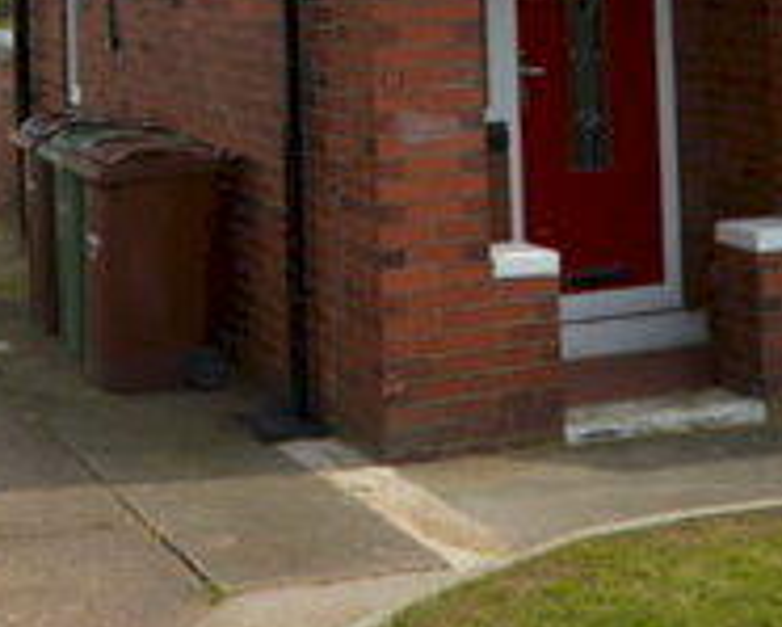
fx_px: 1592
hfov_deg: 27.2
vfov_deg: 20.3
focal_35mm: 69
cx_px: 202
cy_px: -194
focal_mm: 13
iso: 100
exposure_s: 1/1000
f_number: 3.5
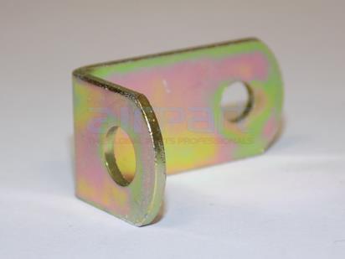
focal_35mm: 168
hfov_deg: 11.8
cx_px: 172
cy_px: 130
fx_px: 1674
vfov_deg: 8.8
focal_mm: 29.9
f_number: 5.3
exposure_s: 1/30
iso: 400
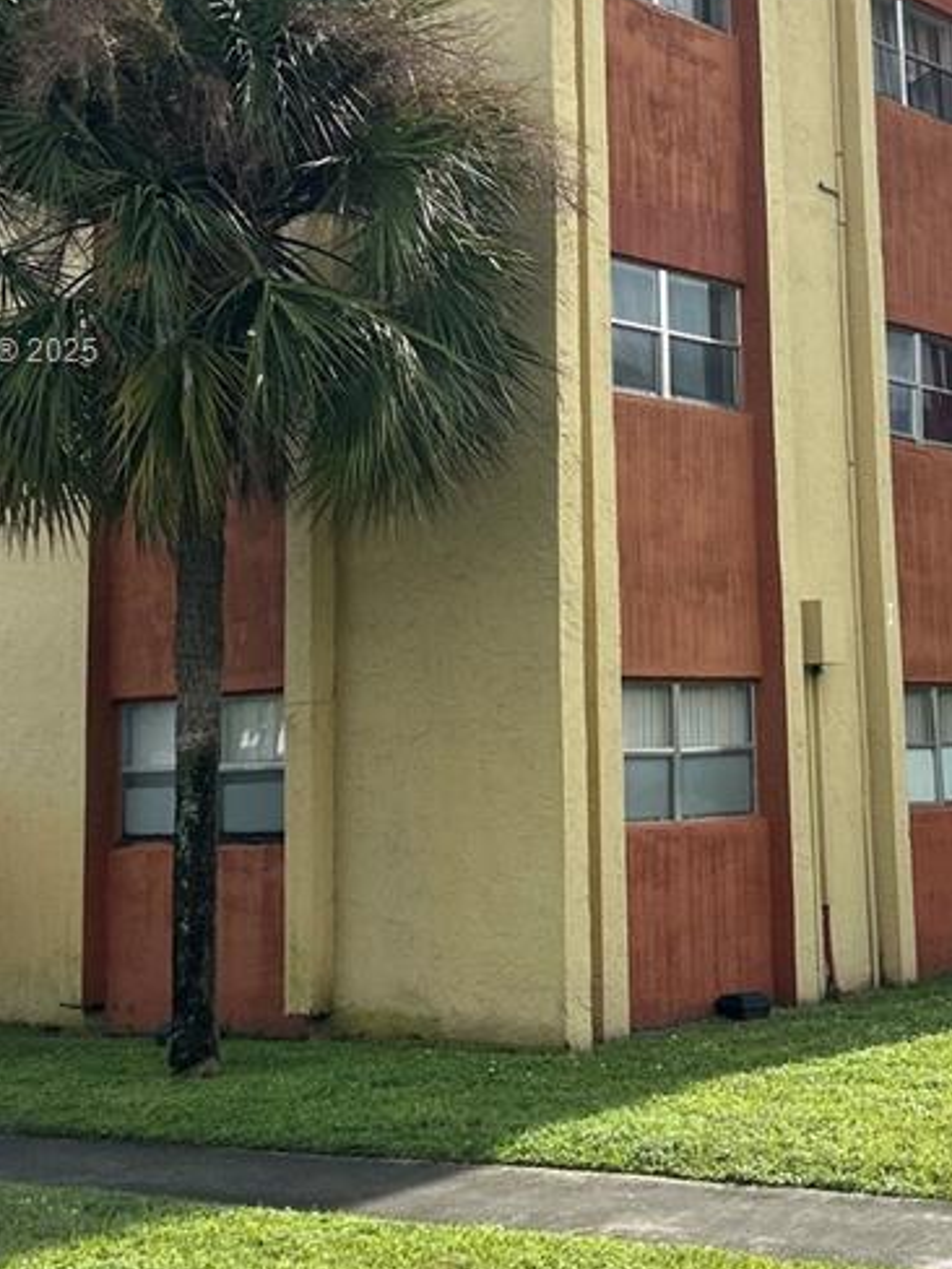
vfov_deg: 29.9
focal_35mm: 64
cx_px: 793
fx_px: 2347
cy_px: 354
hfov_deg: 22.5
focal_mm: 5.7
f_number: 1.5
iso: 50
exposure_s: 1/4630
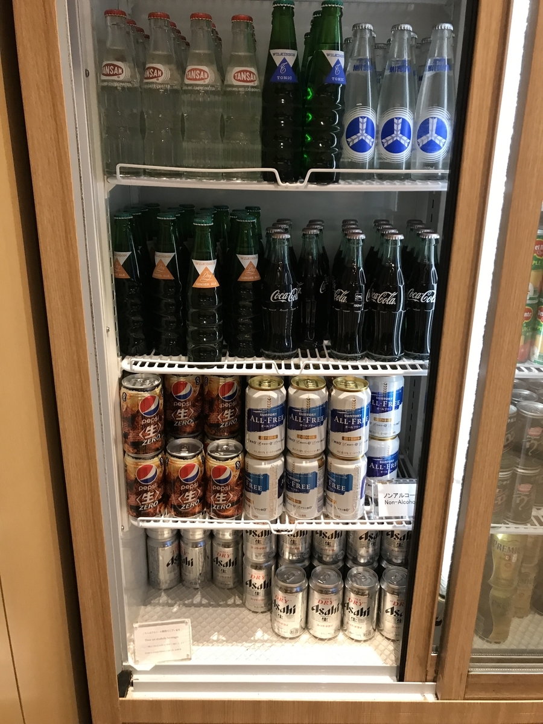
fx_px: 586
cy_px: 362
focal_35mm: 28
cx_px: 272
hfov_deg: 49.7
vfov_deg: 63.4
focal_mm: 3.99
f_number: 1.8
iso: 64
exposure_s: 1/17
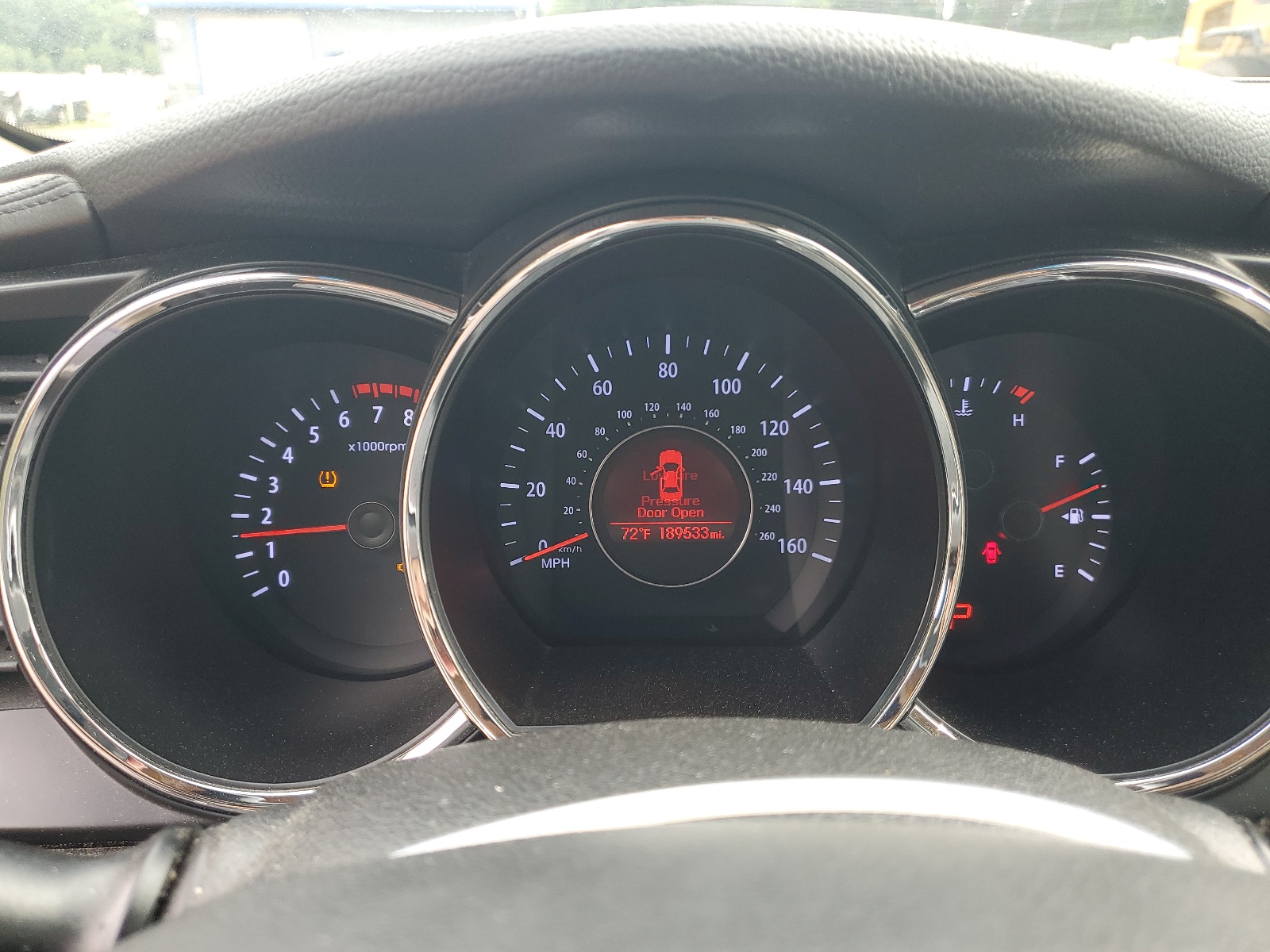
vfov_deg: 53.1
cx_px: 635
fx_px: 954
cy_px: 476
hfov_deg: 67.3
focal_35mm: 26
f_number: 1.5
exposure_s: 1/120
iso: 52
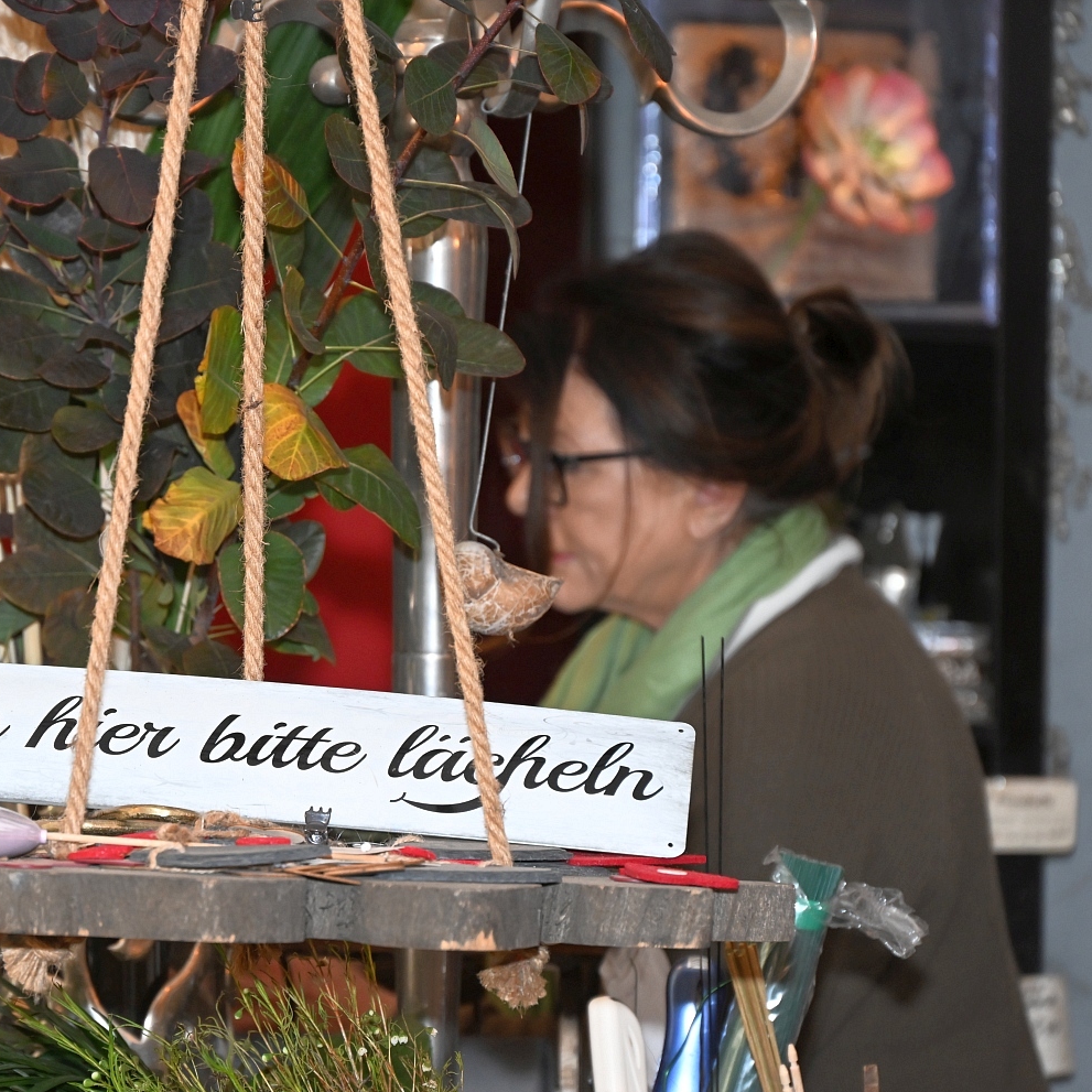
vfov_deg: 9.7
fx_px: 6424
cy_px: 548
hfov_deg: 9.7
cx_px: 283
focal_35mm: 180
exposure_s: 1/80
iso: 2000
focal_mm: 140
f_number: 6.3
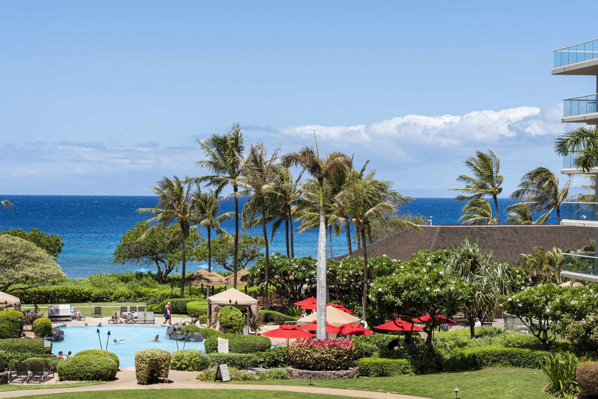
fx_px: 1561
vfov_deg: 14.6
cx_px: 299
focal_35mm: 94
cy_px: 200
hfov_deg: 21.7
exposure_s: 1/400
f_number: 8
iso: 100
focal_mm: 63
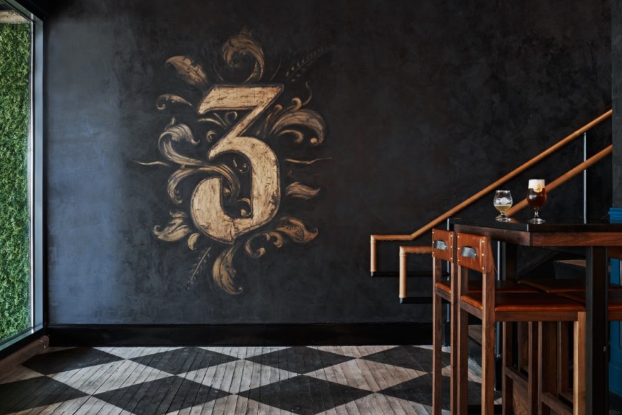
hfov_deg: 54.4
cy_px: 203
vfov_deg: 37.9
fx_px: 605
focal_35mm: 35
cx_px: 295
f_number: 9
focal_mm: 33
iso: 125
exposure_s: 1.6
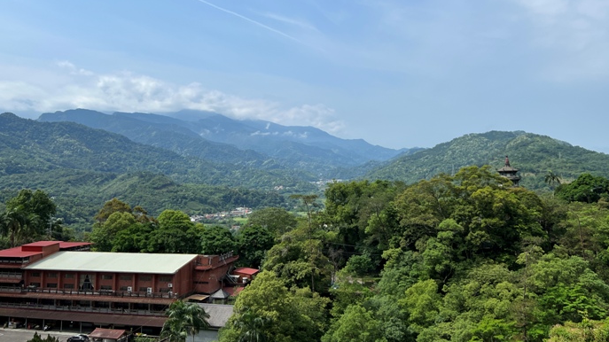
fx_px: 533
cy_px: 106
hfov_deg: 59.4
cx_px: 325
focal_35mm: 33
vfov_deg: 35.2
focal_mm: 5.7
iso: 50
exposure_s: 1/6579
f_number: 1.5
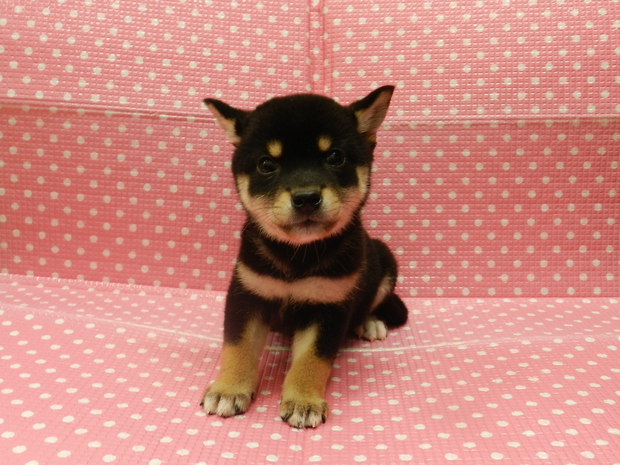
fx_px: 681
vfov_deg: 37.7
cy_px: 232
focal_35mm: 38
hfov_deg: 49.0
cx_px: 310
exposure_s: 1/30
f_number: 4
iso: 400
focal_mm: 6.7
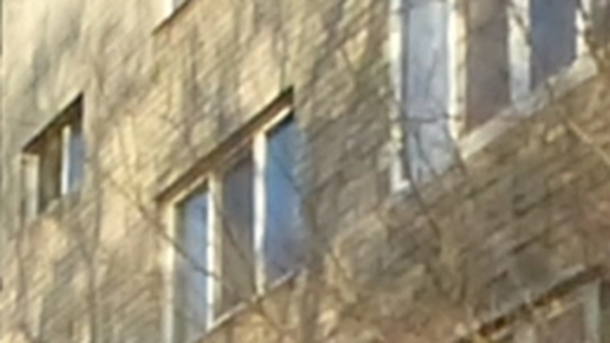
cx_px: -17
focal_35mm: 127
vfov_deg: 8.6
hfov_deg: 16.5
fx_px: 2054
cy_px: 869
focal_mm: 4.3
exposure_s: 1/2000
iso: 1600
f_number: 6.3
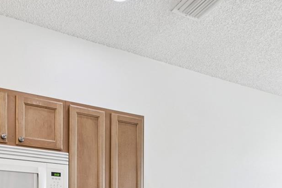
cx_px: 91
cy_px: 233
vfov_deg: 29.0
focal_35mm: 39
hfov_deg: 48.6
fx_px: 305
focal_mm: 10
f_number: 7.1
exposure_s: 1/2
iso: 100
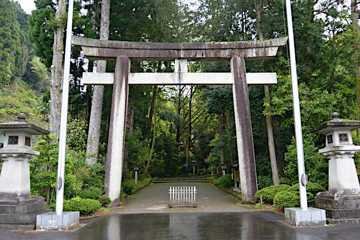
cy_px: 120
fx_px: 270
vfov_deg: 48.0
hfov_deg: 67.4
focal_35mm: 27
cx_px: 180
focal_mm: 10
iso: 800
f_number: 4
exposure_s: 1/60
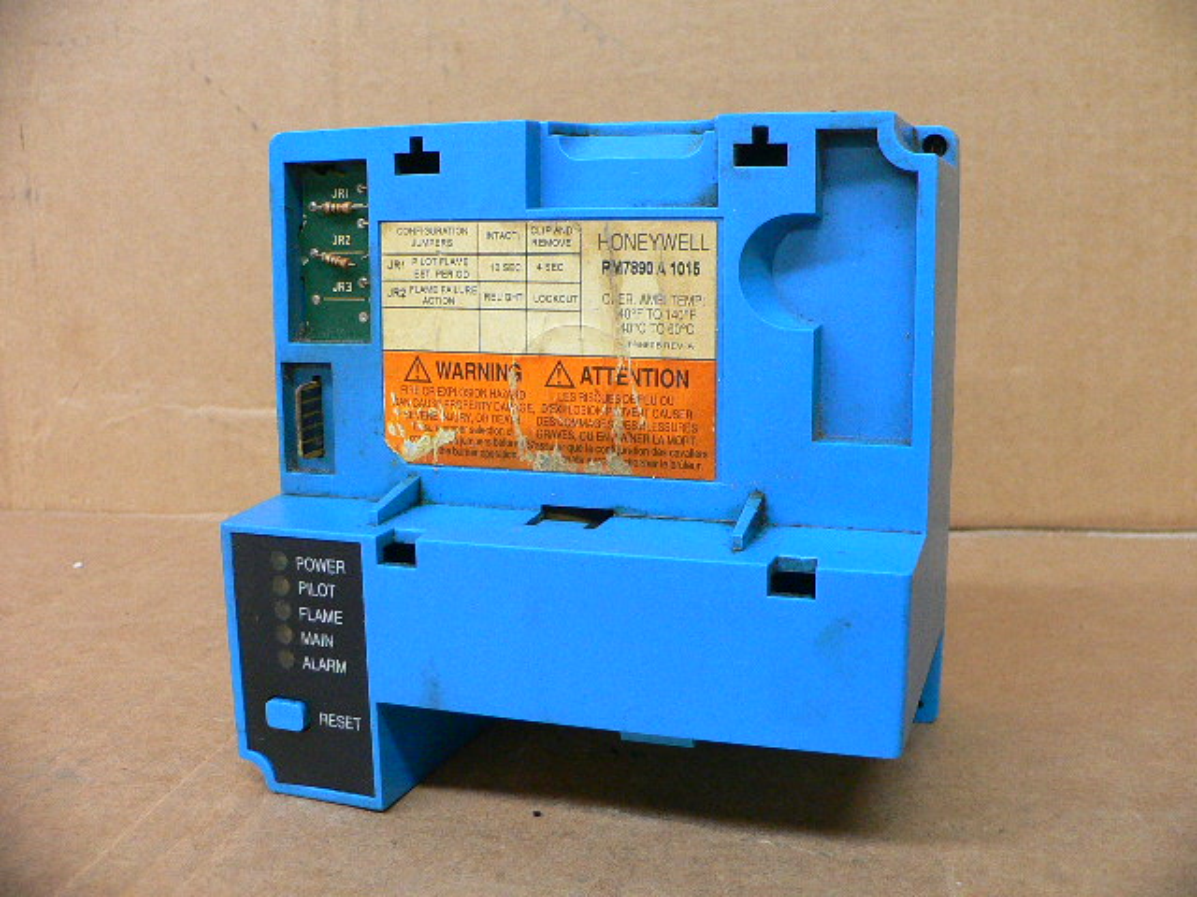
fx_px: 1210
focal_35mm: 35
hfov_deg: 52.6
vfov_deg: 40.7
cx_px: 598
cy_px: 448
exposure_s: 1/15
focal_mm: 4.6
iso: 200
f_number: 2.8
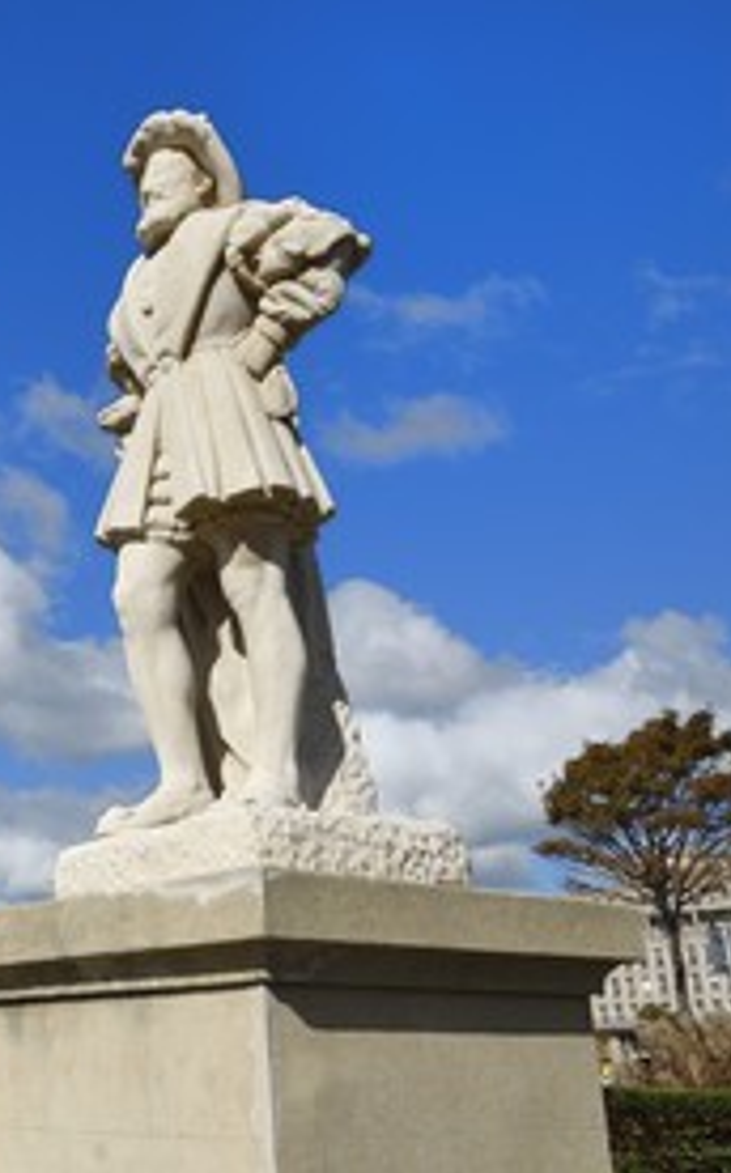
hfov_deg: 26.5
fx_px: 1437
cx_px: -51
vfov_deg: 44.4
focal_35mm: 45
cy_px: 582
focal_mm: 29
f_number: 16
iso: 200
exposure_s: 1/320
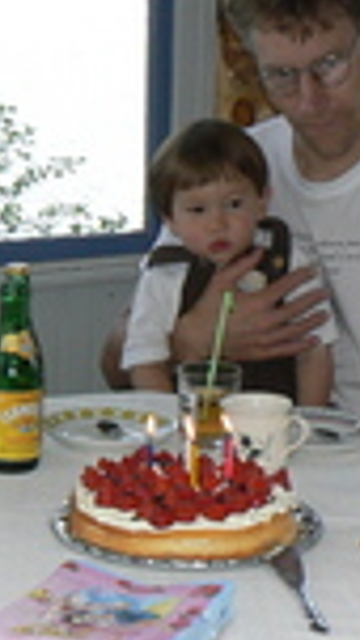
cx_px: 169
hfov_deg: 10.4
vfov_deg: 18.3
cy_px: 335
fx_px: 1984
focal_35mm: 117
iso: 100
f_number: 5.6
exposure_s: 1/125
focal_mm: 6
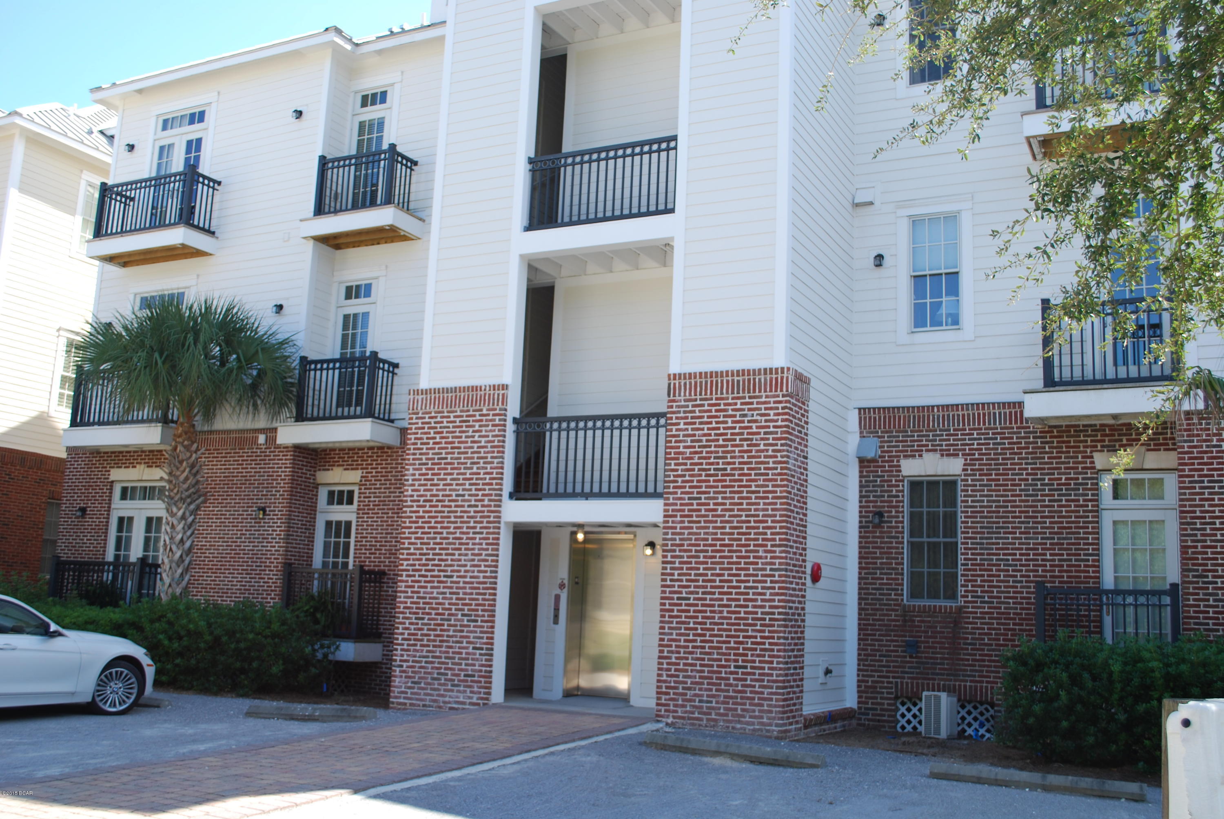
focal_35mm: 36
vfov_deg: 37.0
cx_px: 612
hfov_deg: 53.1
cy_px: 410
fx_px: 1225
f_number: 5.6
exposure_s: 1/125
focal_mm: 24
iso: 100
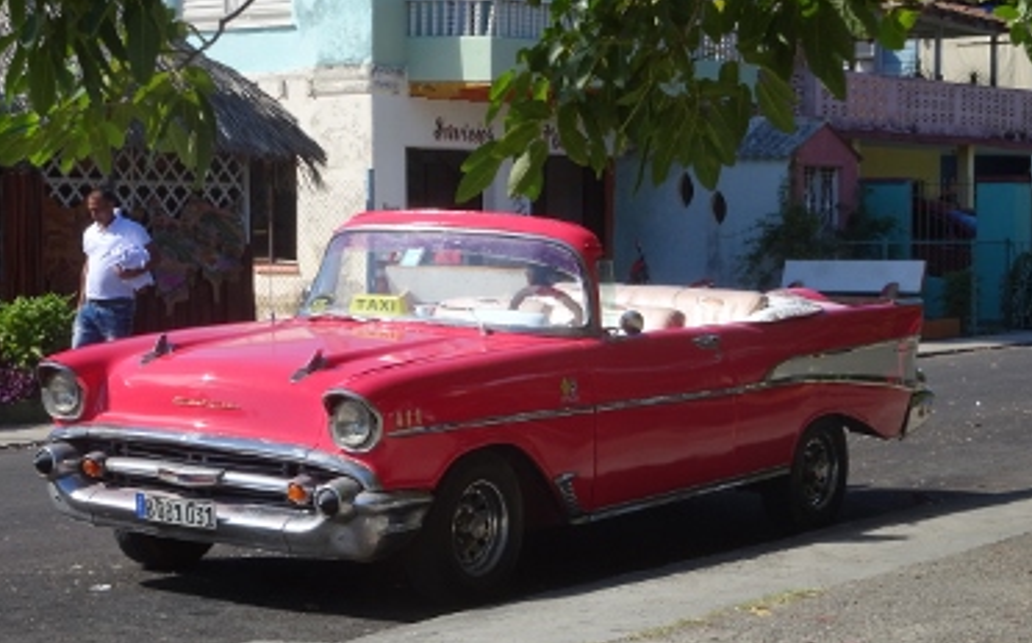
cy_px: 338
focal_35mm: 89
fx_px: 2502
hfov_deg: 23.3
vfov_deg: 14.7
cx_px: 488
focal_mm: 13.26
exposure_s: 1/400
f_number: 5
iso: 80
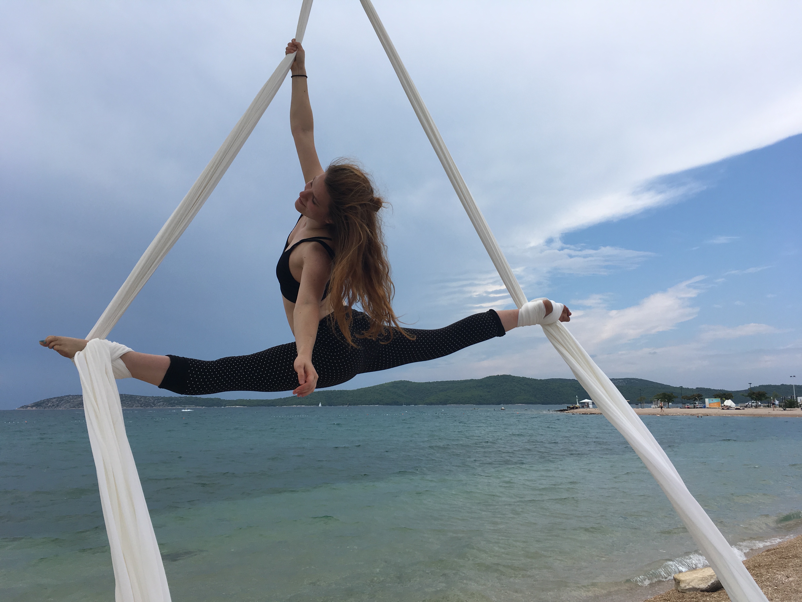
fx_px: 672
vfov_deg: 48.2
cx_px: 401
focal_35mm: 29
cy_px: 301
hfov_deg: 61.7
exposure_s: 1/1304
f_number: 2.2
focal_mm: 4.15
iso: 25
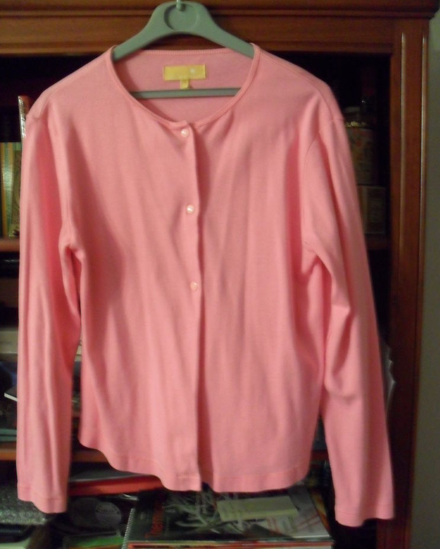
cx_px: 222
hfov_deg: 40.2
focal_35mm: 37
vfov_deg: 49.1
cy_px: 281
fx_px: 602
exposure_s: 1/8
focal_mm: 6.3
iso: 400
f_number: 3
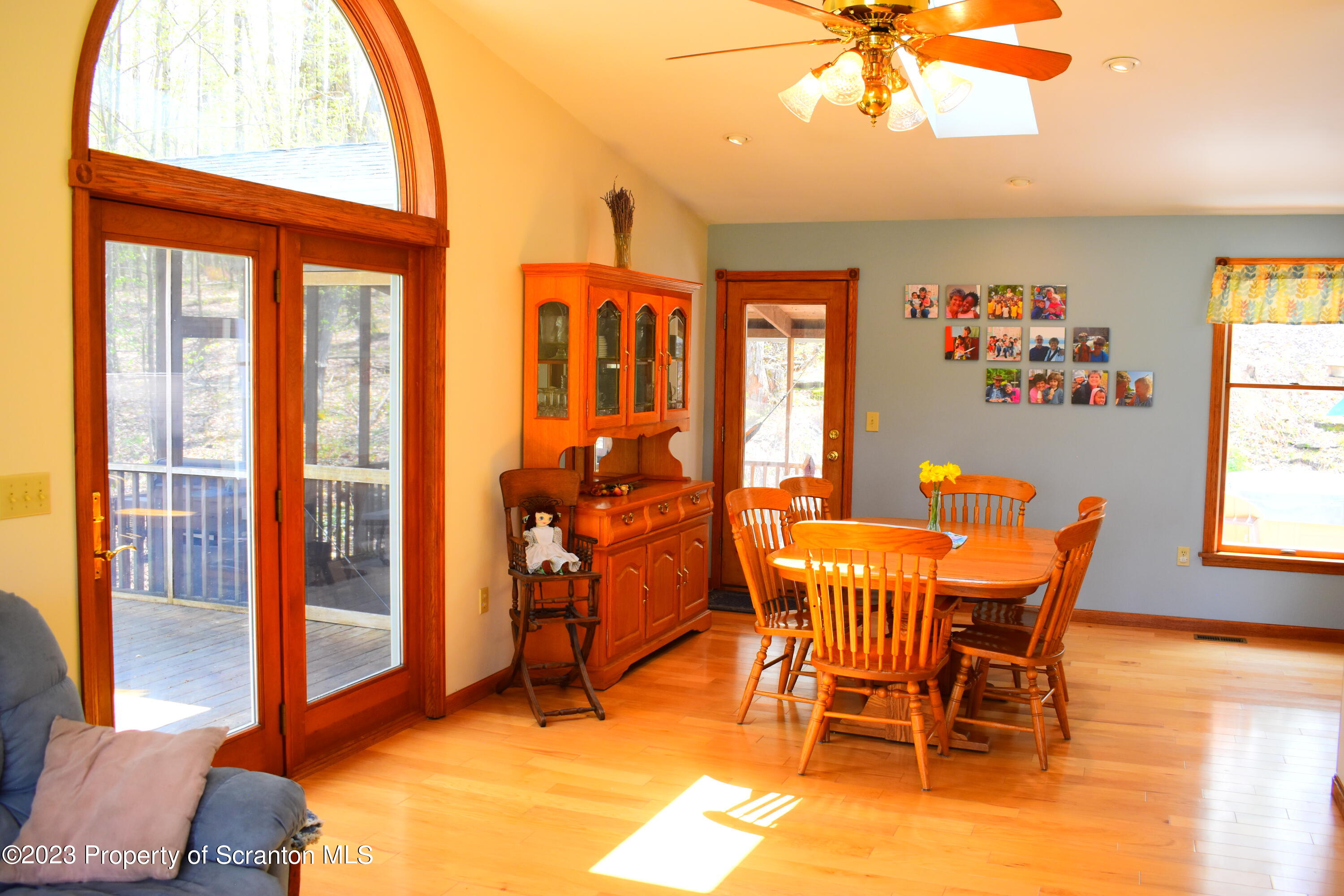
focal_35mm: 32
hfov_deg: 59.5
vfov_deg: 41.7
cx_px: 672
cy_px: 448
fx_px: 1176
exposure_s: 1/100
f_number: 5
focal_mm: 21
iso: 400
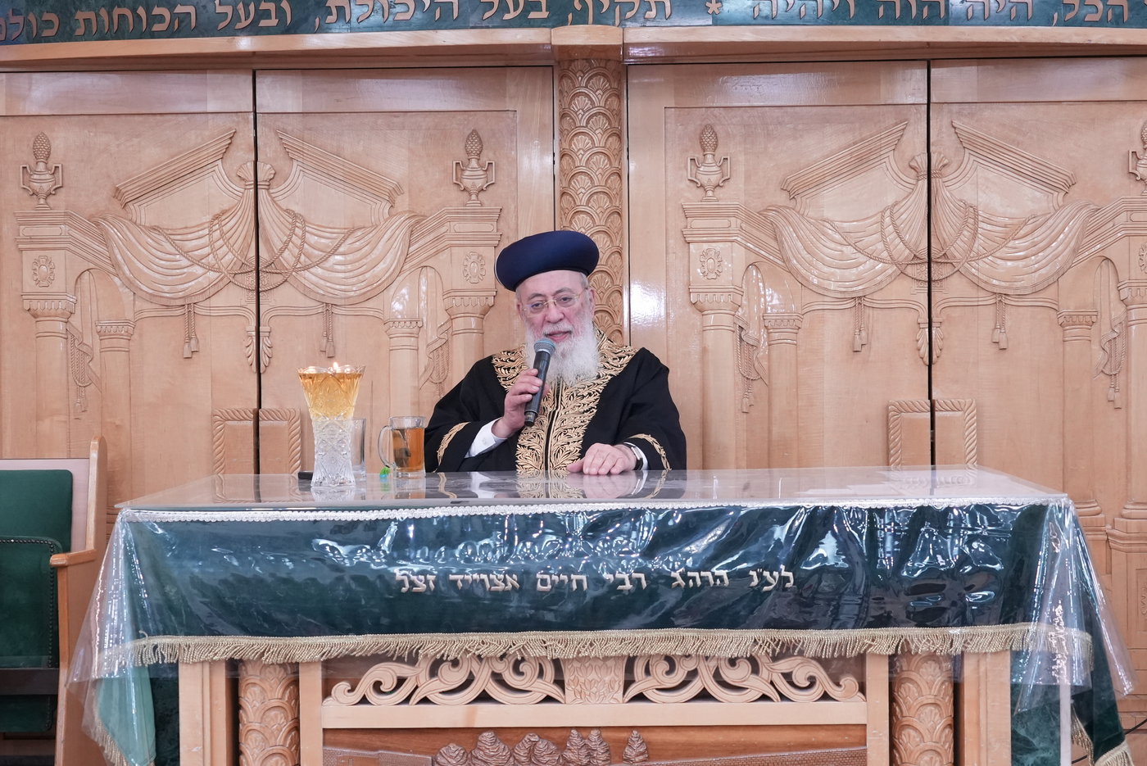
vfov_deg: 23.4
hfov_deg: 34.5
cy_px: 383
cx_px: 574
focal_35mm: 58
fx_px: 1849
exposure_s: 1/200
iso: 8000
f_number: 7.1
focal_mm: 58
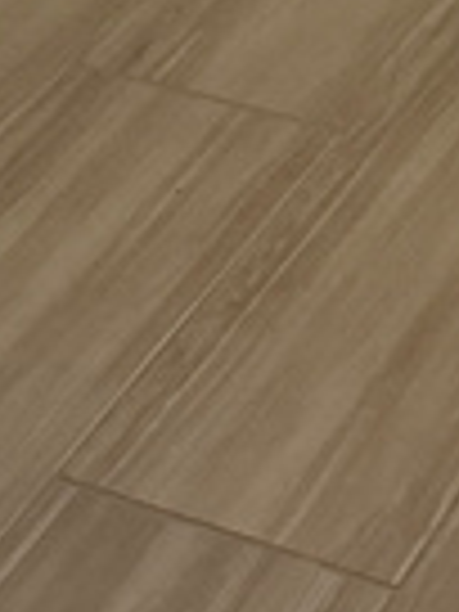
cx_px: 778
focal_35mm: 136
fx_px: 2404
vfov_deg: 11.0
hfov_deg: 10.4
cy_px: -1071
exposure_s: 1/60
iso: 250
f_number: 1.78
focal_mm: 6.76
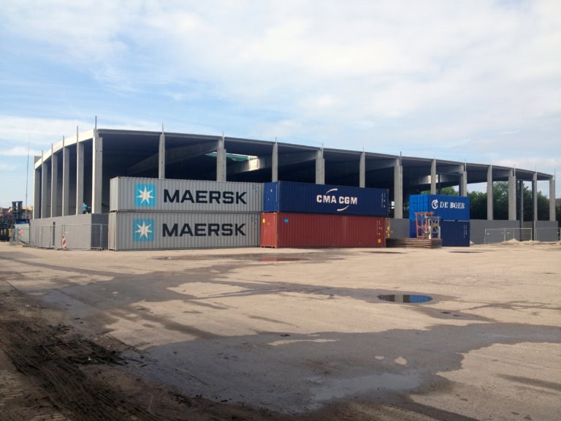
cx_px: 280
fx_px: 567
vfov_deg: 40.7
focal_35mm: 35
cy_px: 210
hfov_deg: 52.6
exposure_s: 1/1346
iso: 50
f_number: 2.4
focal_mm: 4.3
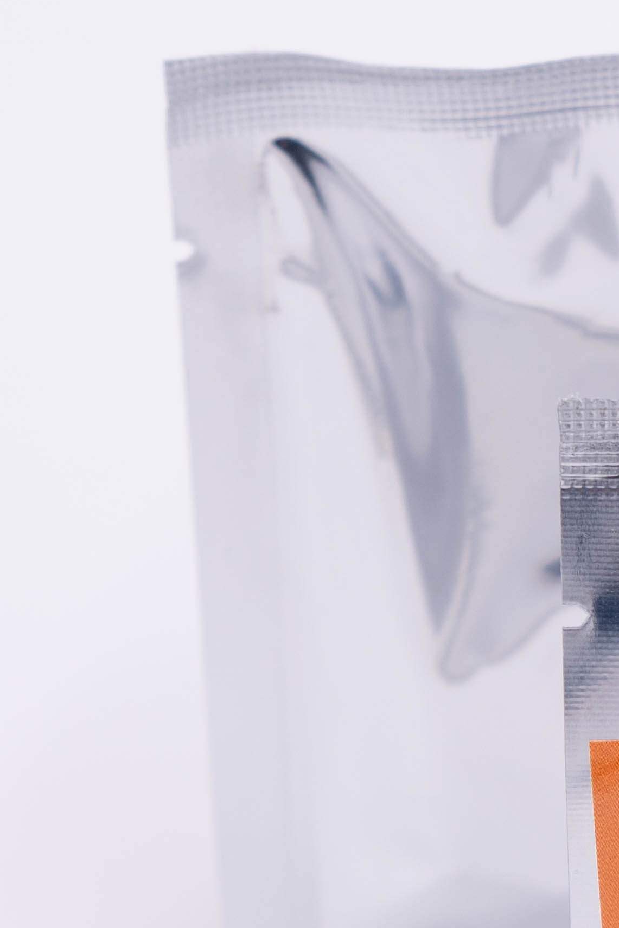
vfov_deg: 5.6
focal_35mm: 368
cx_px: 824
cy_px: 386
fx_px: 9493
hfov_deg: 3.7
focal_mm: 70
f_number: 4.5
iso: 100
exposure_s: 1/200
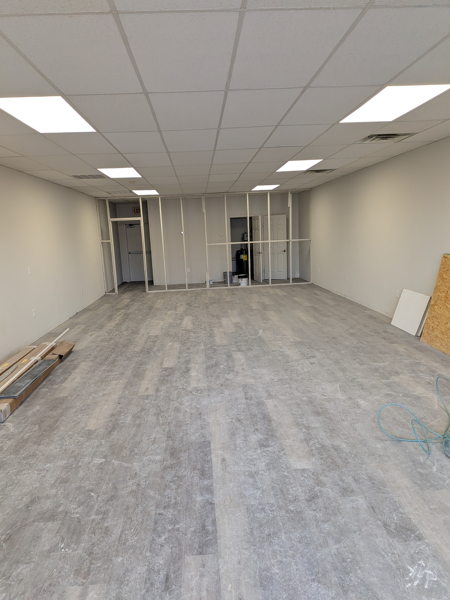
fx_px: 416
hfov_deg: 56.8
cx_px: 225
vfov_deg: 71.6
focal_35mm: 24
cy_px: 300
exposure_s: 1/120
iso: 70
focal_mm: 4.53
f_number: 1.7
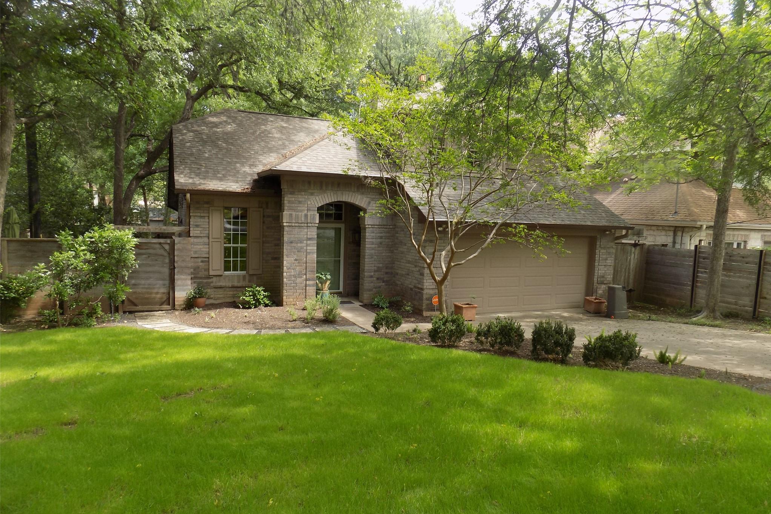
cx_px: 386
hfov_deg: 73.7
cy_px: 262
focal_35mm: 24
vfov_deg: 53.1
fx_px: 514
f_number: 3.1
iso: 80
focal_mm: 4
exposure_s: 1/125
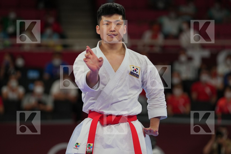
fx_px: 1636
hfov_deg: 8.1
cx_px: 116
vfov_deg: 5.4
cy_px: 77
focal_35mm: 255
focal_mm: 170
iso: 500
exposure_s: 1/1000
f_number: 2.8
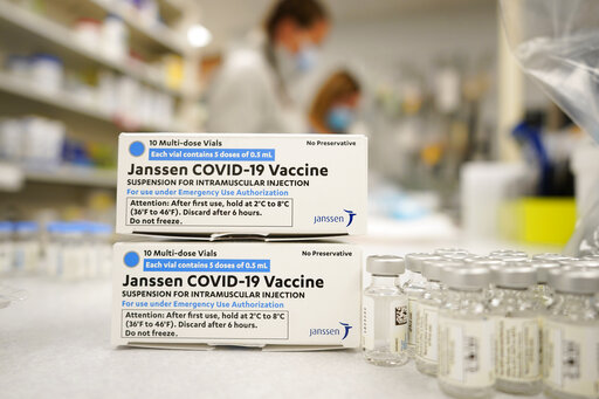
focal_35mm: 24
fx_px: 399
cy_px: 200
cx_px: 300
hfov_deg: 73.8
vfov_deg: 53.1
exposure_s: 1/125
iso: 640
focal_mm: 24
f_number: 3.5
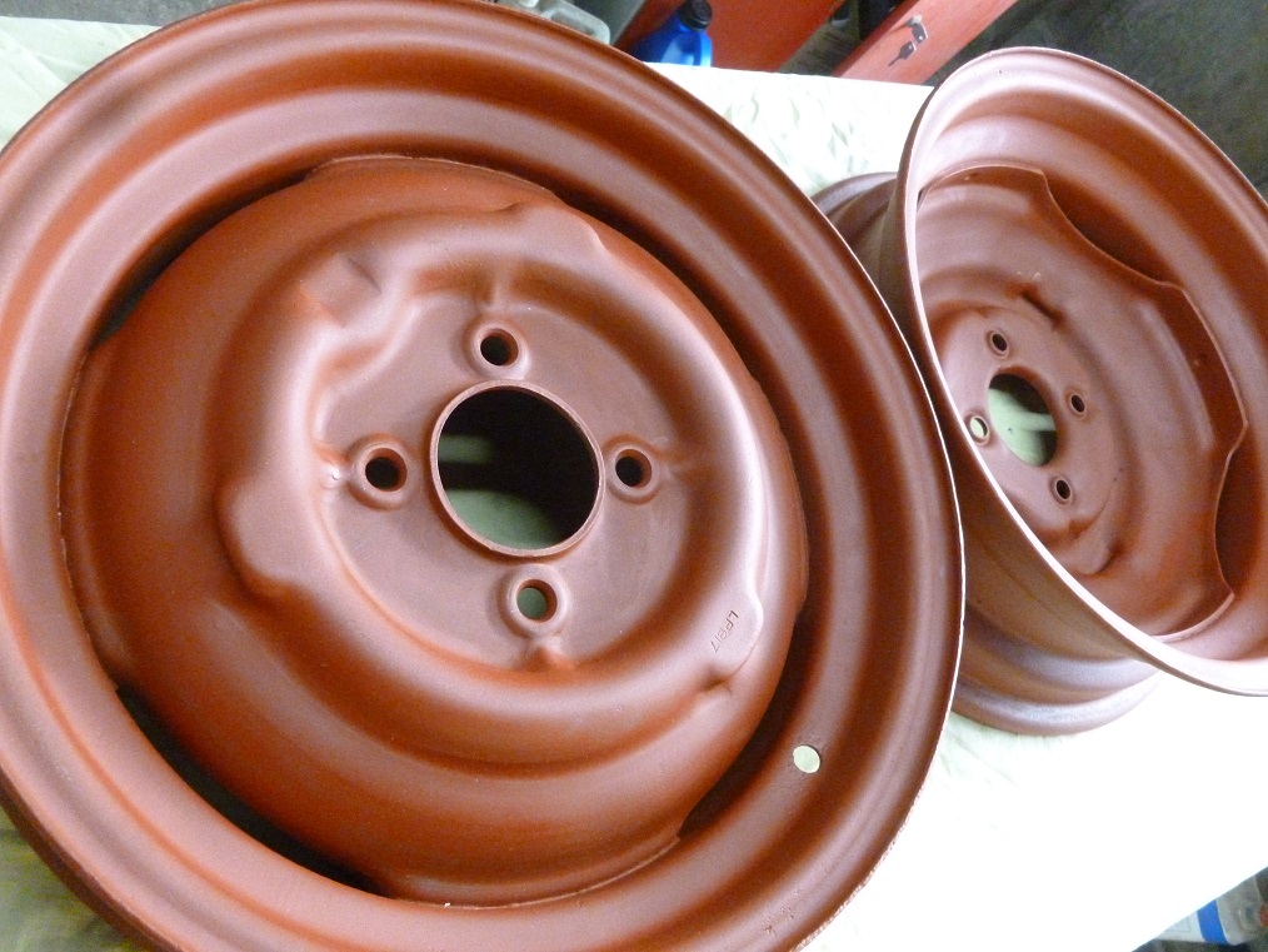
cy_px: 476
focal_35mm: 28
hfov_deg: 63.4
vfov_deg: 49.8
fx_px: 1026
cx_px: 634
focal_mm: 5
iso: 800
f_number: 3.3
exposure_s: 1/30
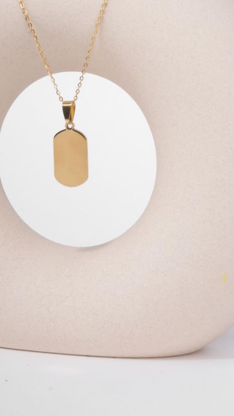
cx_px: 69
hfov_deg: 13.1
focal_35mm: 92
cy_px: 115
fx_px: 1015
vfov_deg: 23.0
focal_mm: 34.2
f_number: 22
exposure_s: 1/200
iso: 400
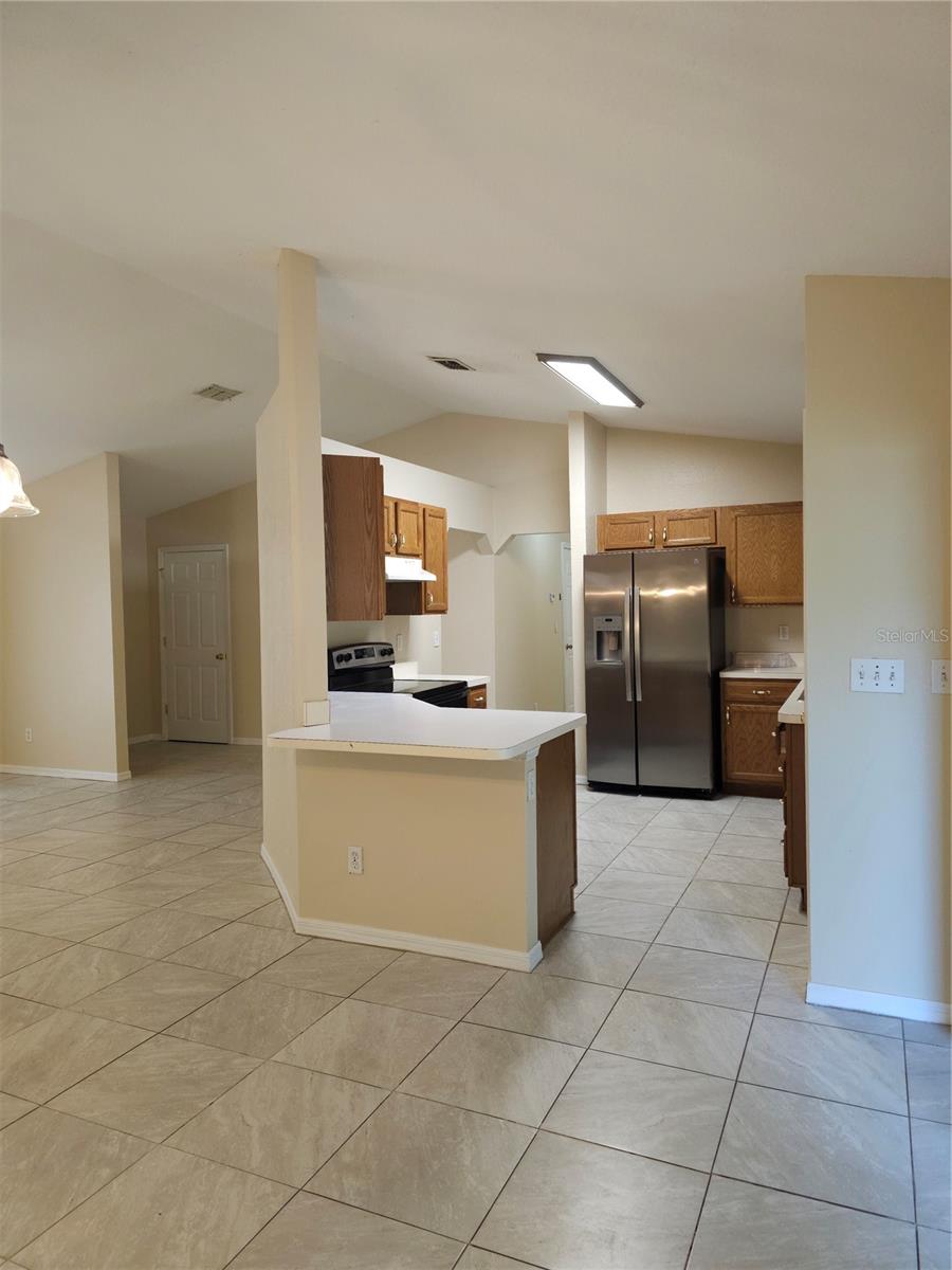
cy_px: 635
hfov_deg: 58.9
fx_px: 843
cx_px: 476
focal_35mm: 23
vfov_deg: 73.9
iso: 250
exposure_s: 1/60
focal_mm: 6.3
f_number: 1.7
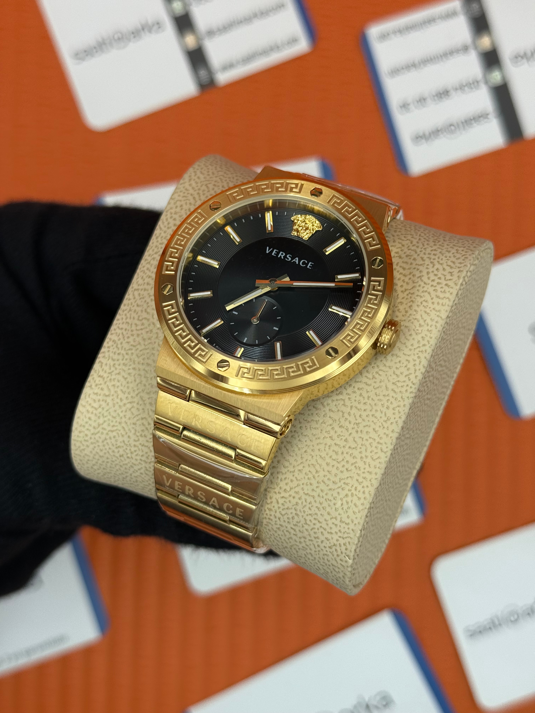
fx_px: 989
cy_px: 356
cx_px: 268
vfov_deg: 39.7
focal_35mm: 48
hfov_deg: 30.3
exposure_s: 1/794
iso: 64
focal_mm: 6.76
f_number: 1.78
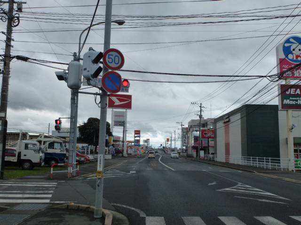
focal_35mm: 30
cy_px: 112
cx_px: 150
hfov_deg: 60.0
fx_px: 261
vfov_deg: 46.8
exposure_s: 1/500
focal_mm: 5.4
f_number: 4
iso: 160
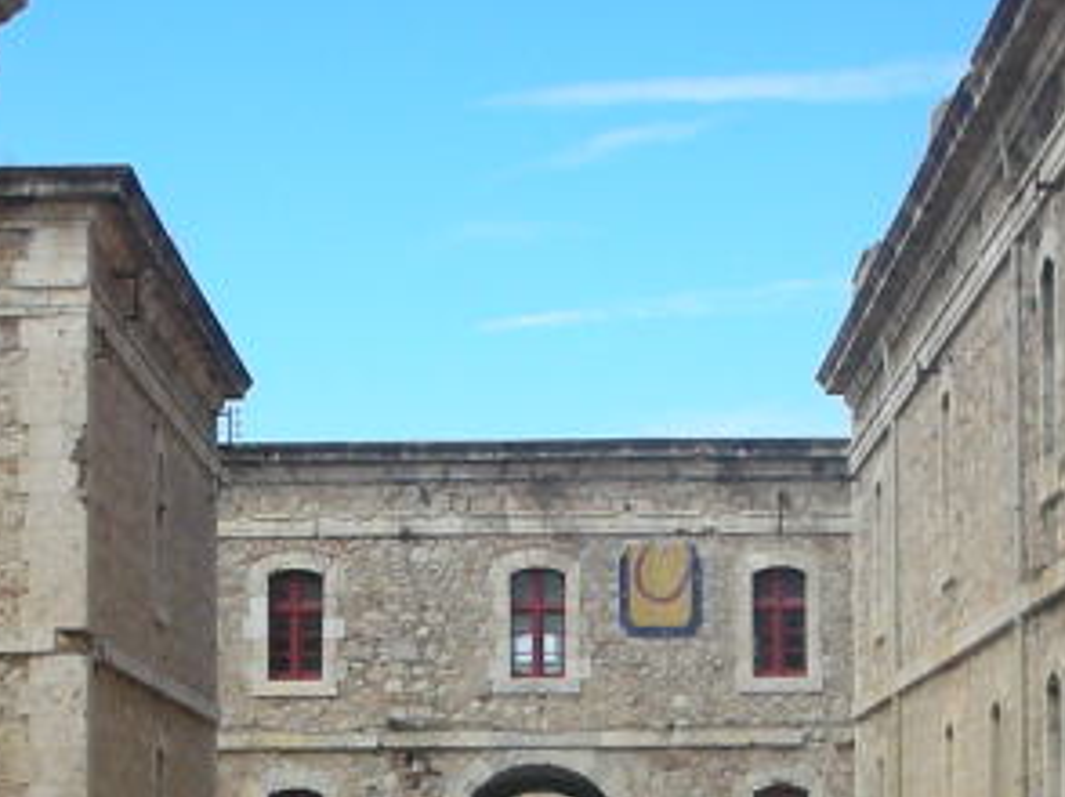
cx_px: 406
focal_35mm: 122
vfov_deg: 12.0
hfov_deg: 16.1
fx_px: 3750
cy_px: 772
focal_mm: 5.8
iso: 50
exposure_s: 1/450
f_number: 3
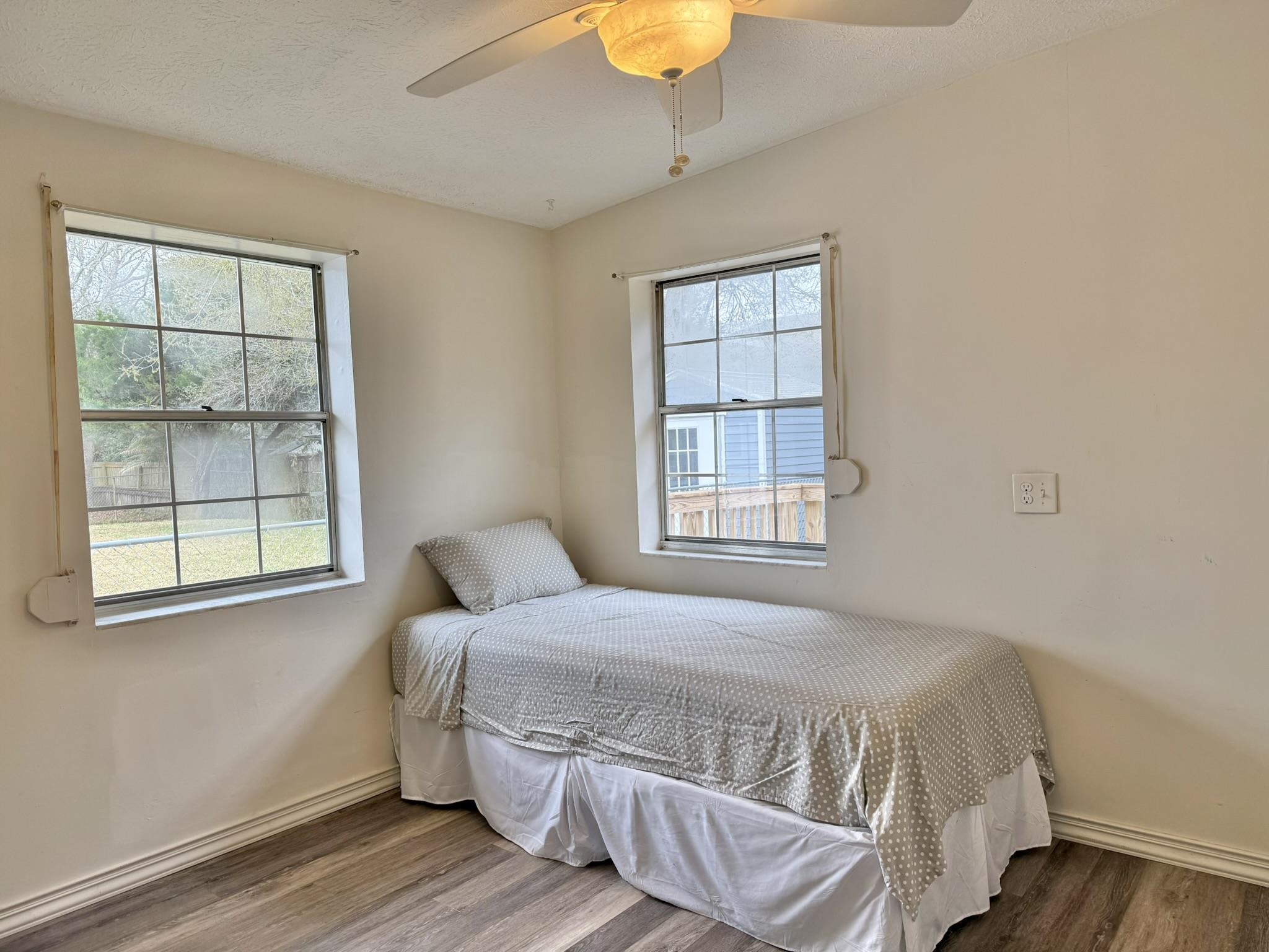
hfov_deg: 71.6
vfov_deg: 56.8
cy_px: 476
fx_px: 880
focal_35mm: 24
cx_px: 634
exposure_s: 1/217
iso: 80
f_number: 1.78
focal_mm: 6.76
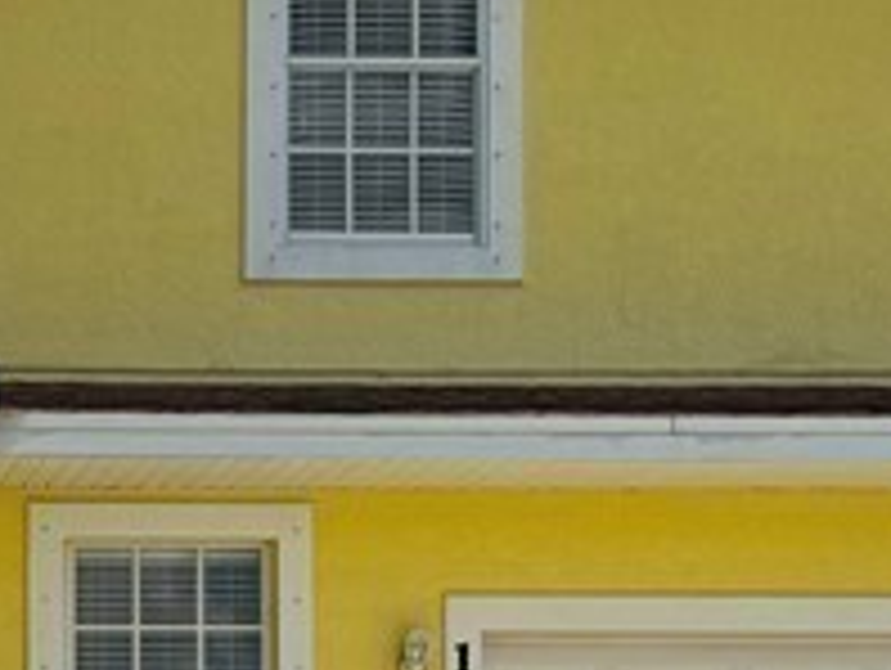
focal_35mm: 124
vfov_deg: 11.8
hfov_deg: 15.4
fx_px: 3196
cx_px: -126
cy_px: 773
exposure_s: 1/6410
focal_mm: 6.76
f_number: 1.78
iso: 80
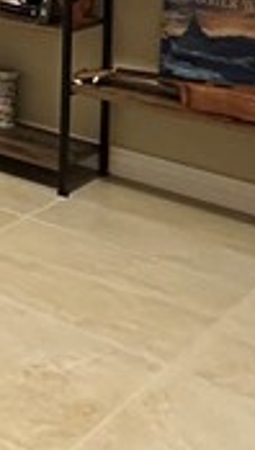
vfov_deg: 20.2
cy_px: -242
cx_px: -474
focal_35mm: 89
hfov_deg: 10.4
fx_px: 1065
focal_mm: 2.22
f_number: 2.2
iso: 1000
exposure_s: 1/40
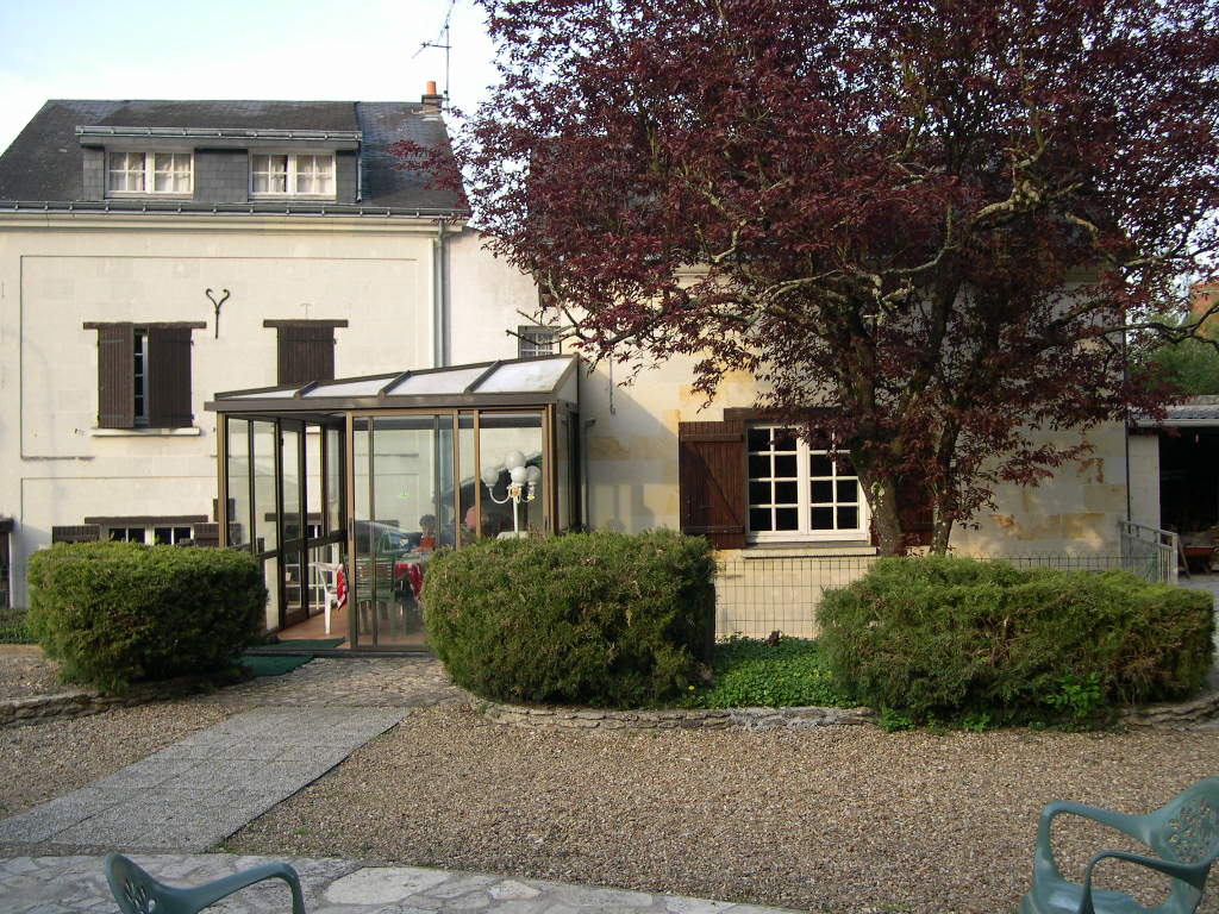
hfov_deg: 49.0
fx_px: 1338
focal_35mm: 38
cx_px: 610
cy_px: 457
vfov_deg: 37.7
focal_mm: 8
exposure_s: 1/185
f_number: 2.8
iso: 100
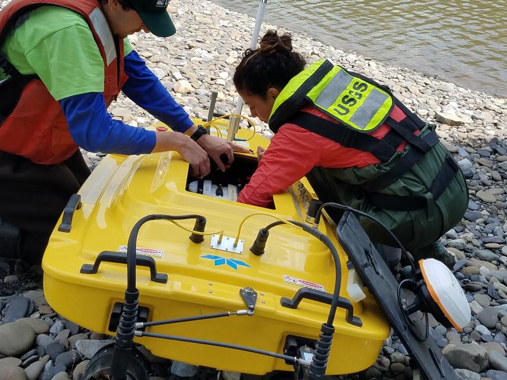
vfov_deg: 33.2
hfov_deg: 43.8
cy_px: 113
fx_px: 630
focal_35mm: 43
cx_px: 231
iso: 50
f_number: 1.7
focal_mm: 4.2
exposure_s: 1/1436
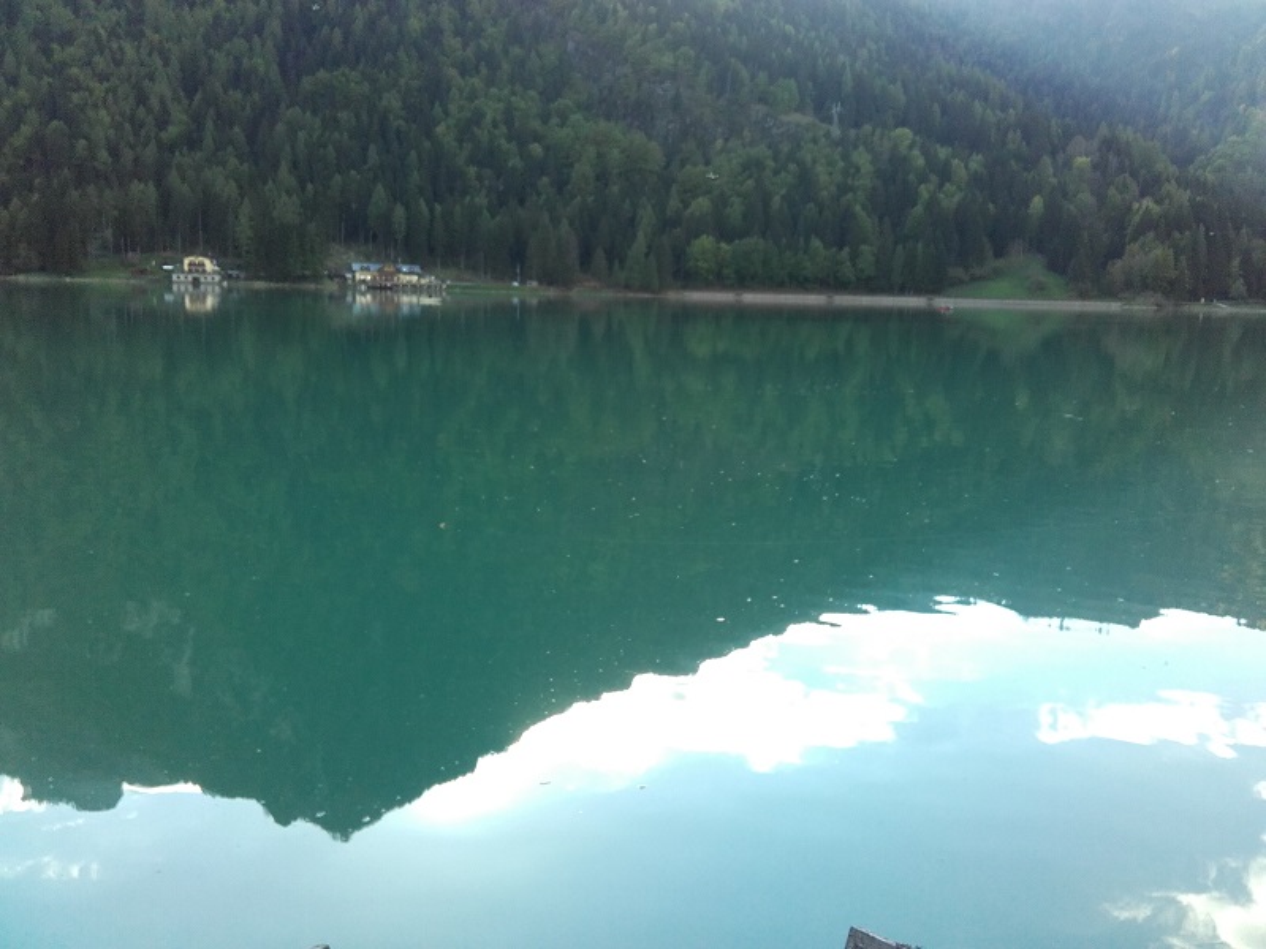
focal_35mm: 31
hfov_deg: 58.4
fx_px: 1134
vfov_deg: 45.4
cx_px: 633
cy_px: 474
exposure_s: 1/174
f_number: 2.2
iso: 50
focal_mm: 3.3
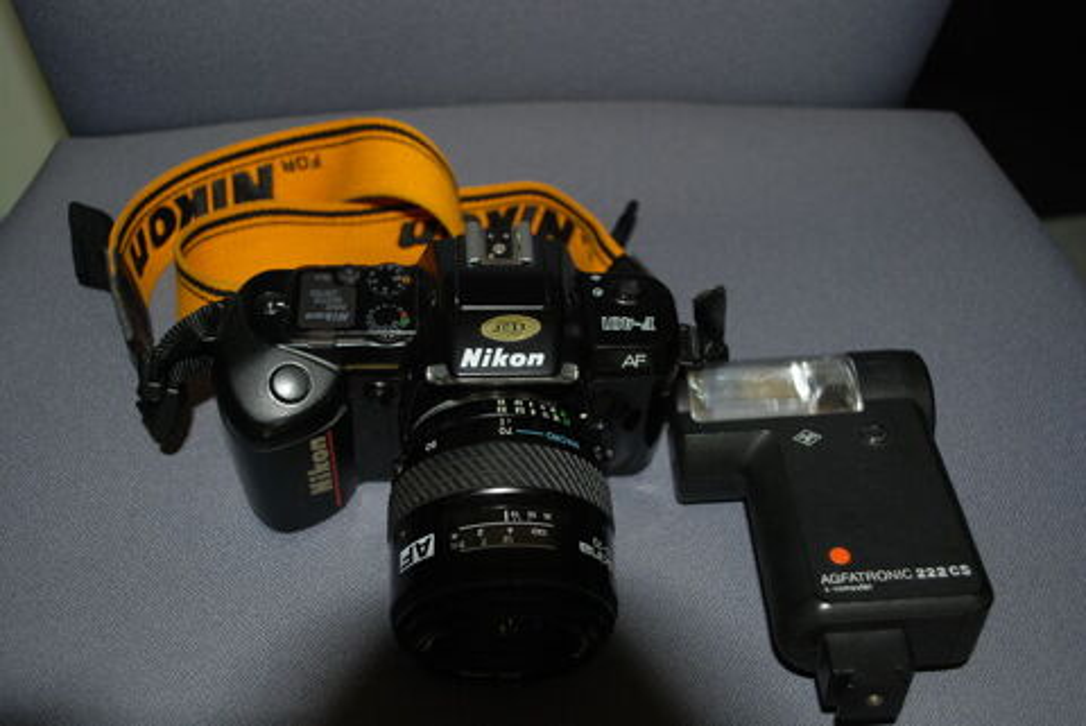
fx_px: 996
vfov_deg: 40.0
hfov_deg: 57.2
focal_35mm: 33
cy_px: 363
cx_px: 543
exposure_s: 1/60
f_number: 4
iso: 200
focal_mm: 22
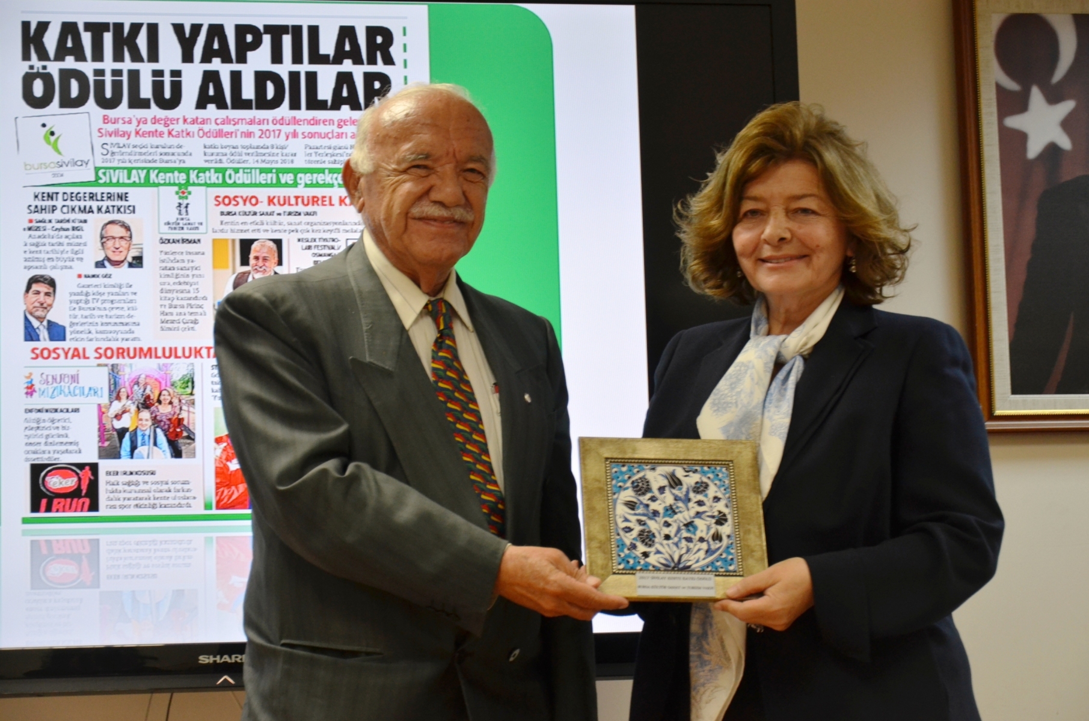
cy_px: 360
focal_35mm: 87
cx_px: 544
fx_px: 2627
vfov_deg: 15.6
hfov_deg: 23.4
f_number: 5
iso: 640
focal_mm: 58
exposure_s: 1/60
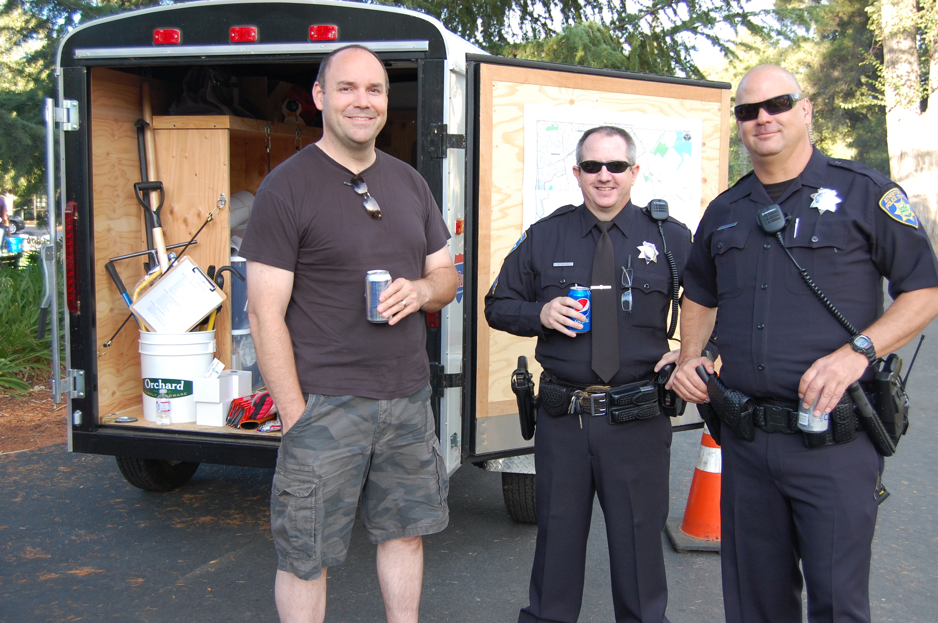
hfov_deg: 46.4
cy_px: 312
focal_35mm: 42
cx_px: 469
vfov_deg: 31.8
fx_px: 1093
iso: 400
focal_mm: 28
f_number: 5.6
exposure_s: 1/125
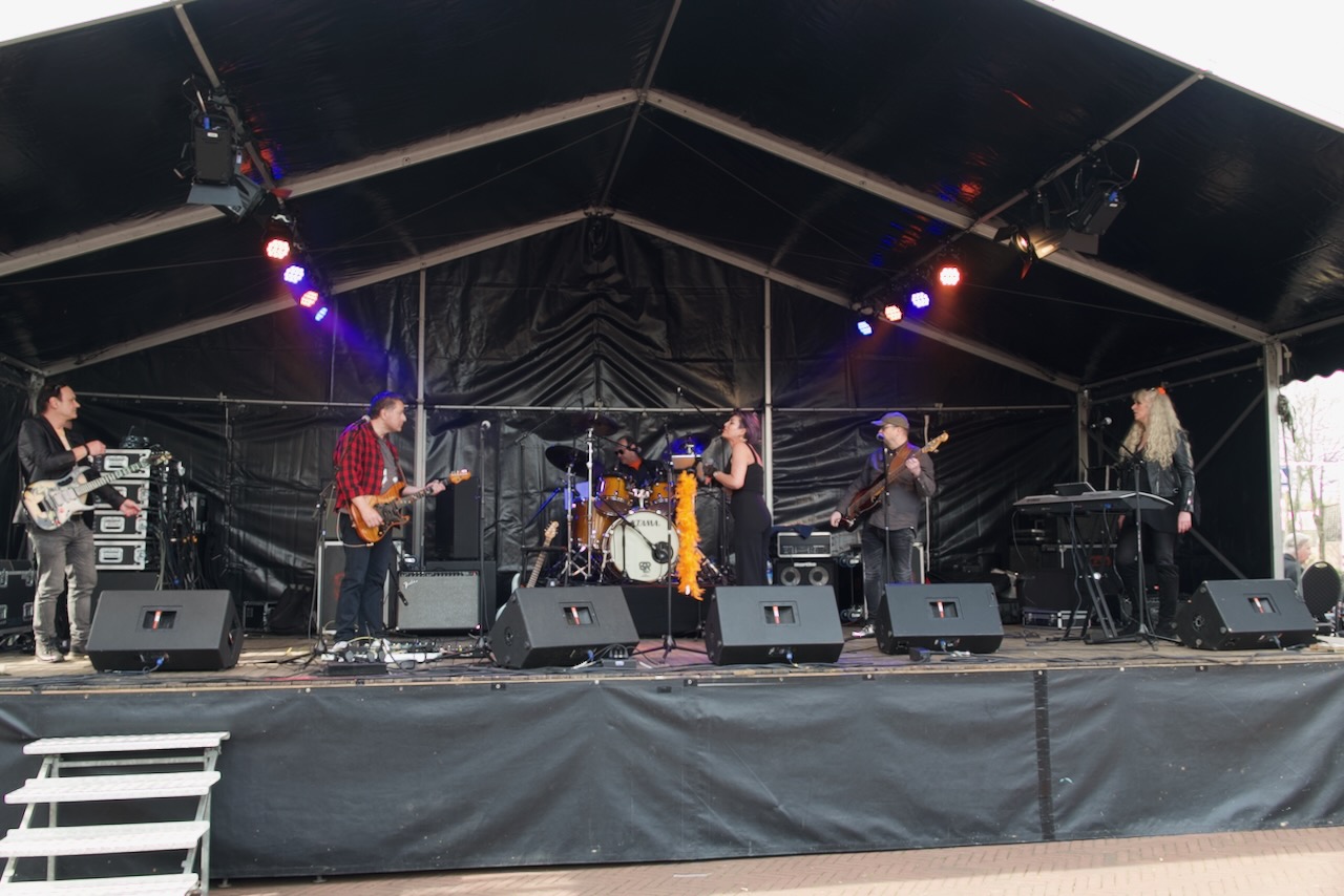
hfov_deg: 60.3
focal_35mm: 31
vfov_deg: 42.3
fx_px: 1158
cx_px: 672
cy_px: 448
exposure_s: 1/125
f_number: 2.8
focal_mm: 11.51
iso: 100
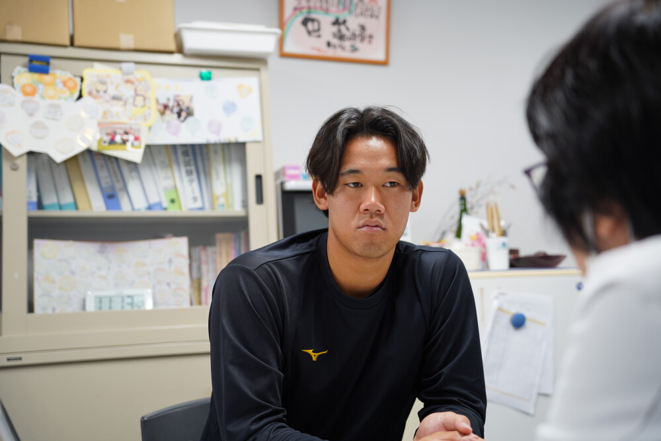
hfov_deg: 44.0
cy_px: 220
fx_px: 819
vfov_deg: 30.1
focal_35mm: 45
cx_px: 330
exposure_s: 1/30
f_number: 2.8
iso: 160
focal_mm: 44.6
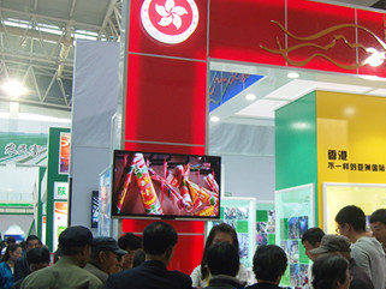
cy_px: 158
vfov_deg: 27.5
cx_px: 272
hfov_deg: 35.6
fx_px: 591
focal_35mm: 53
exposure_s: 1/50
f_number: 2.8
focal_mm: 7.3
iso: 100
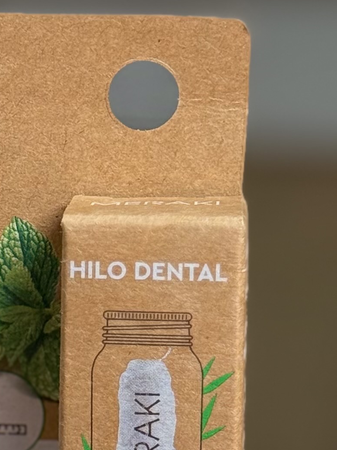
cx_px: -37
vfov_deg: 10.6
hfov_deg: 7.9
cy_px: 230
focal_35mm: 186
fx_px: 2416
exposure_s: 1/50
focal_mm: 6.76
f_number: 1.78
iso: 100
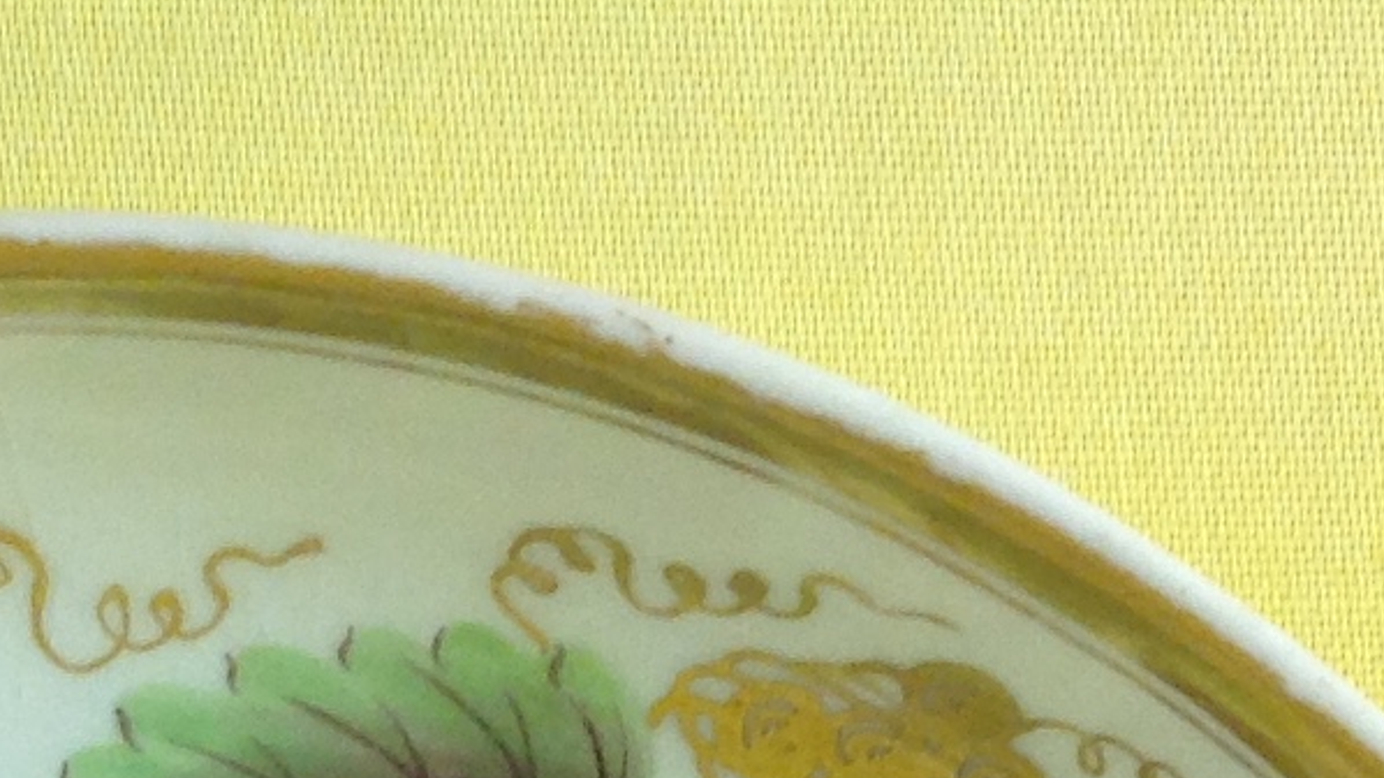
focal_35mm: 165
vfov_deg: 6.8
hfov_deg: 13.0
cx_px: 213
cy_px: 2197
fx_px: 6054
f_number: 2.4
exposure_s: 1/30
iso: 64
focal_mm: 4.28
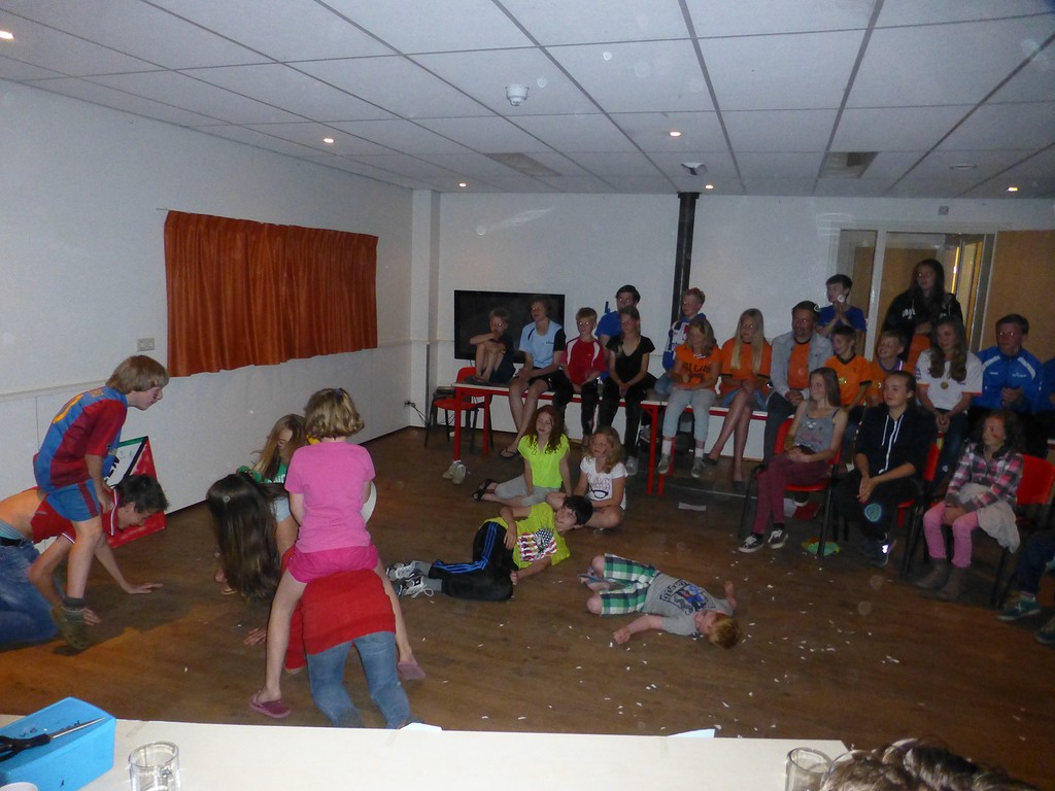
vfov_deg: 56.8
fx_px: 731
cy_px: 396
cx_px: 528
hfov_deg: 71.6
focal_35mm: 24
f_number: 3.3
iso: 800
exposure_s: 1/60
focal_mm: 4.3
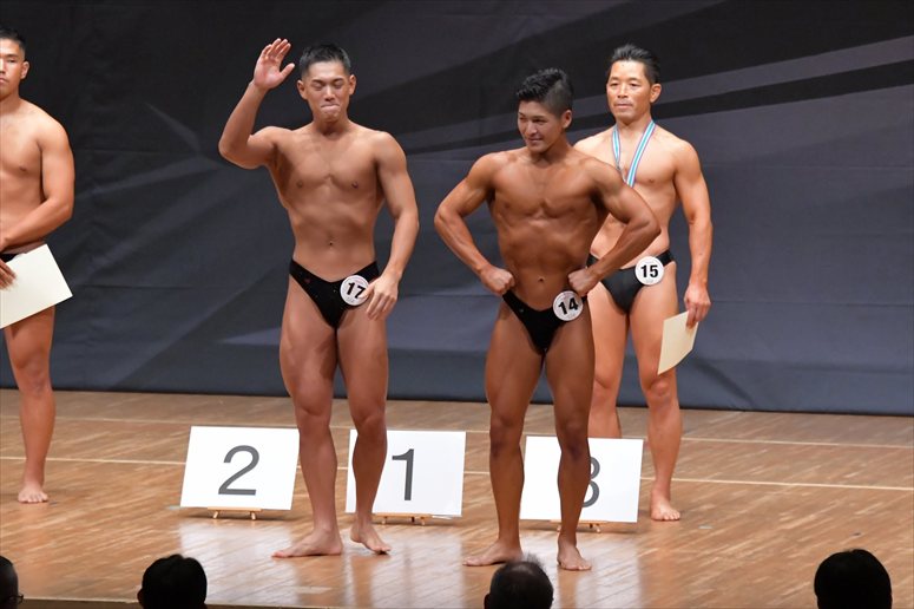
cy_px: 304
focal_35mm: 255
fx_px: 6471
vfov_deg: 5.4
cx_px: 457
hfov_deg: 8.1
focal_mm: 170
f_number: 5.6
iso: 8000
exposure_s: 1/400
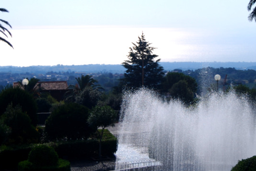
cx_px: 154
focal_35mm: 99
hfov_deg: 20.6
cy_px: 92
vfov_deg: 13.8
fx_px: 704
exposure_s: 1/400
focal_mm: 35
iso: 100
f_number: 4.8
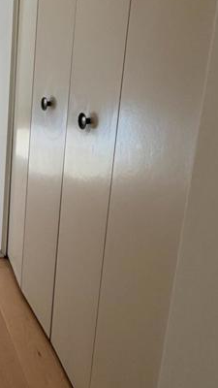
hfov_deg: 25.4
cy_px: 117
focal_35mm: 39
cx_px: -79
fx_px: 401
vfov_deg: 50.3
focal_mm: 2.22
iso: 100
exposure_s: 1/120
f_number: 2.2
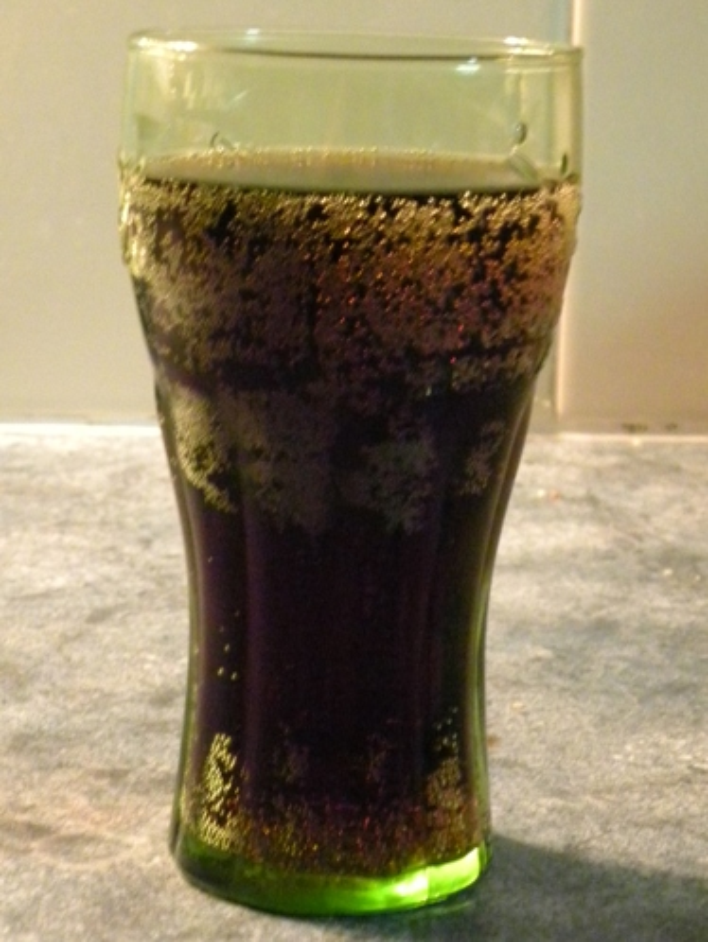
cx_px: 354
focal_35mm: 66
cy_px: 471
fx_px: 1798
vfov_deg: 29.4
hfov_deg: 22.3
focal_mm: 11.8
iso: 800
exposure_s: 1/3.3
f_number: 3.5
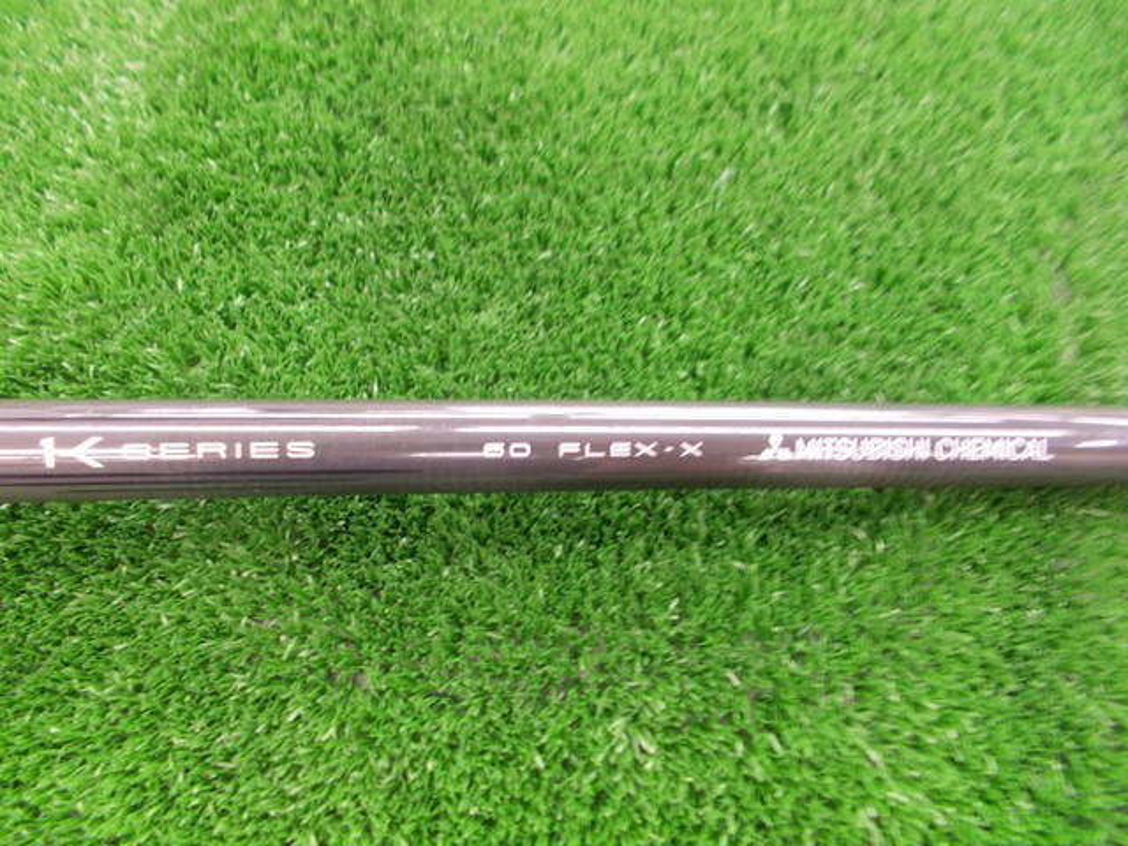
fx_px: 847
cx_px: 564
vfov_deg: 53.1
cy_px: 423
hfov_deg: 67.3
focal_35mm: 26
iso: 200
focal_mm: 4.6
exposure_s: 1/8
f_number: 3.2
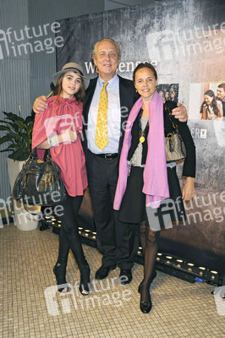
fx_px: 376
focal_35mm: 40
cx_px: 112
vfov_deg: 48.5
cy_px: 169
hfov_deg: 33.3
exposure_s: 1/160
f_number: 5.6
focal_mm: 40
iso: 640
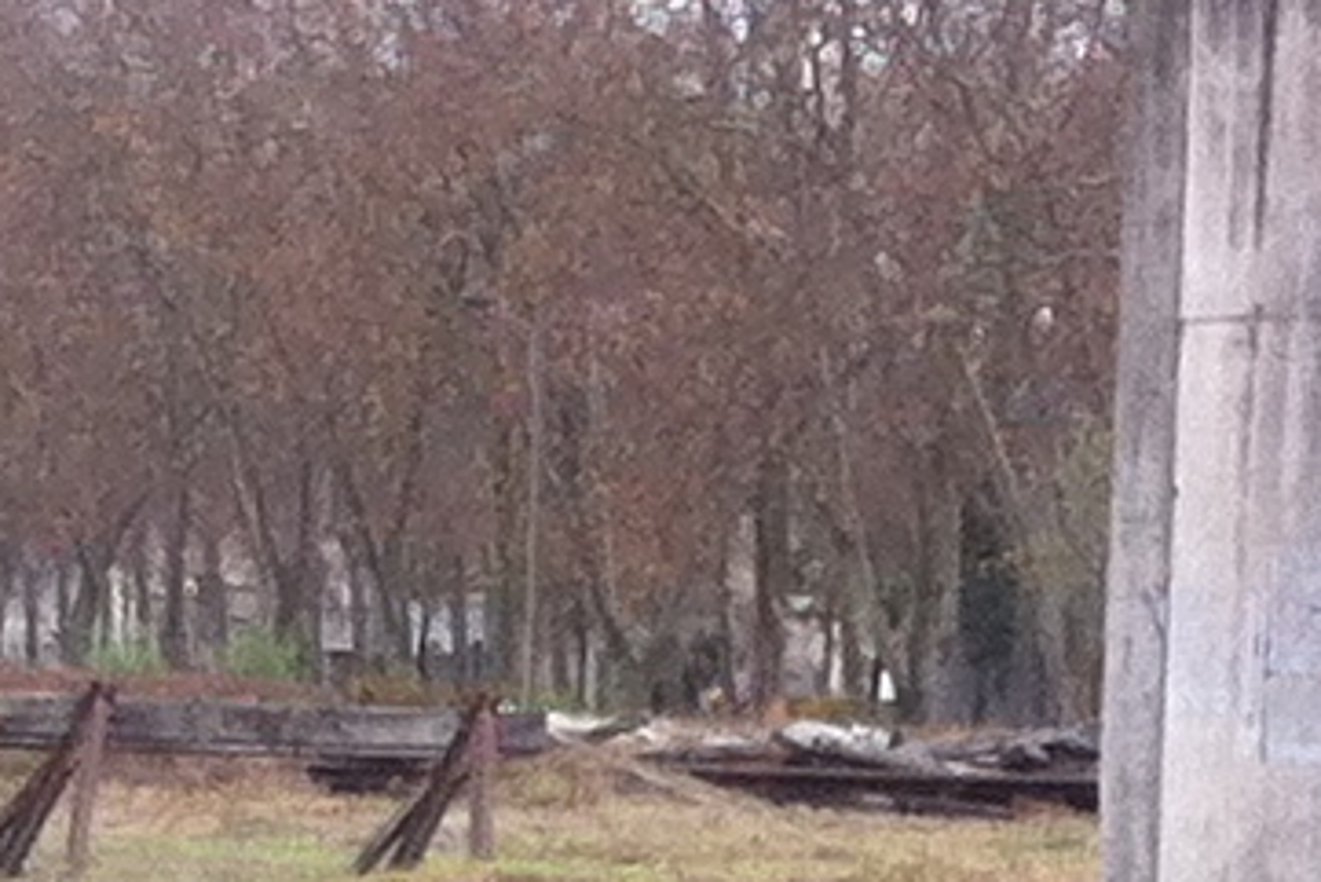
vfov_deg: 4.9
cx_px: 505
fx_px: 9581
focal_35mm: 261
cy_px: 3089
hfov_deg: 7.9
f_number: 2.8
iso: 125
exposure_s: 1/120
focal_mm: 3.85
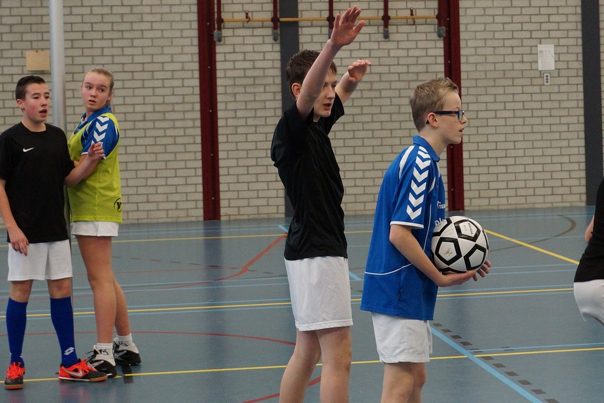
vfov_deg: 18.2
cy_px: 202
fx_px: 1258
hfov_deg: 27.0
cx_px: 302
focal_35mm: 75
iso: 1250
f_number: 4.5
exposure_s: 1/160
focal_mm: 50
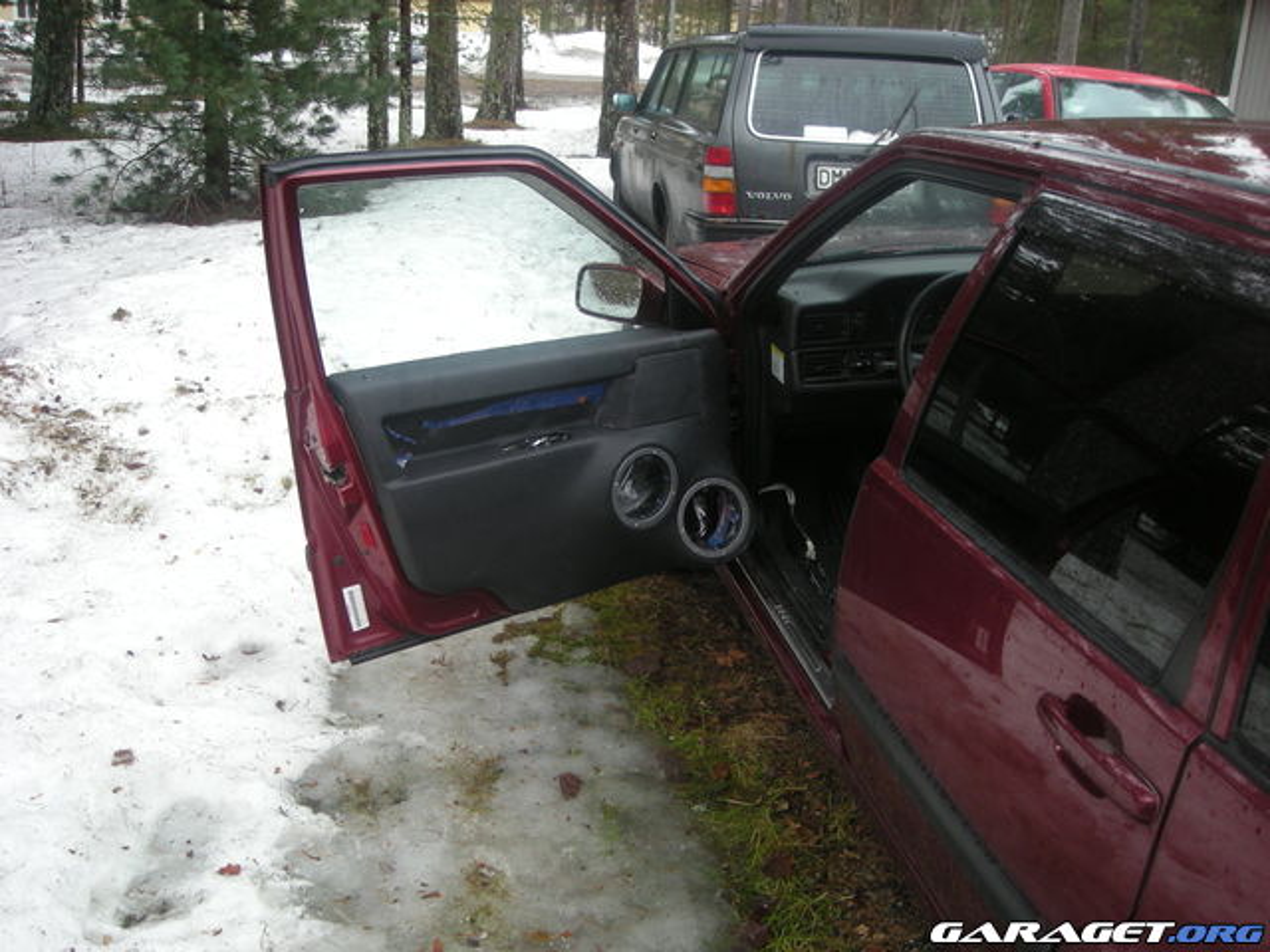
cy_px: 476
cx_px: 635
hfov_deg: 52.6
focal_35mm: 35
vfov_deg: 40.7
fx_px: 1284
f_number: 2.8
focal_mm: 5.7
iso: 50
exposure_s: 1/60
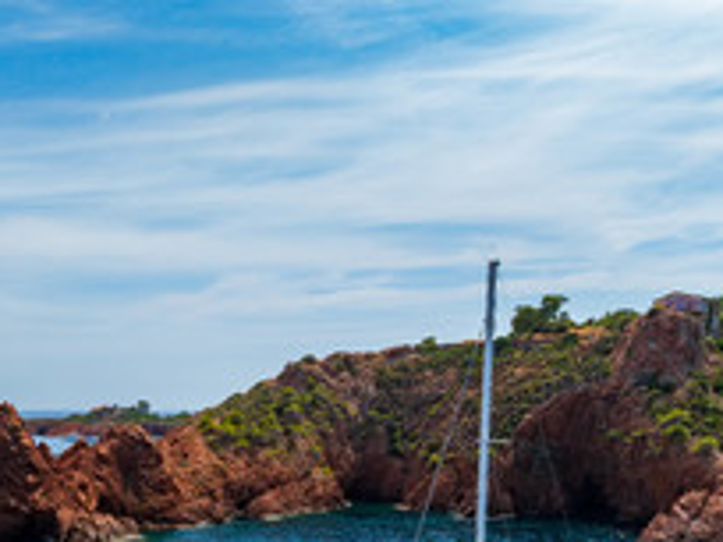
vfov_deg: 32.2
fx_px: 919
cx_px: 319
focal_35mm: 44
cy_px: 411
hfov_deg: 42.9
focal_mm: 12.3
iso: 100
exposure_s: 1/200
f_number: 11
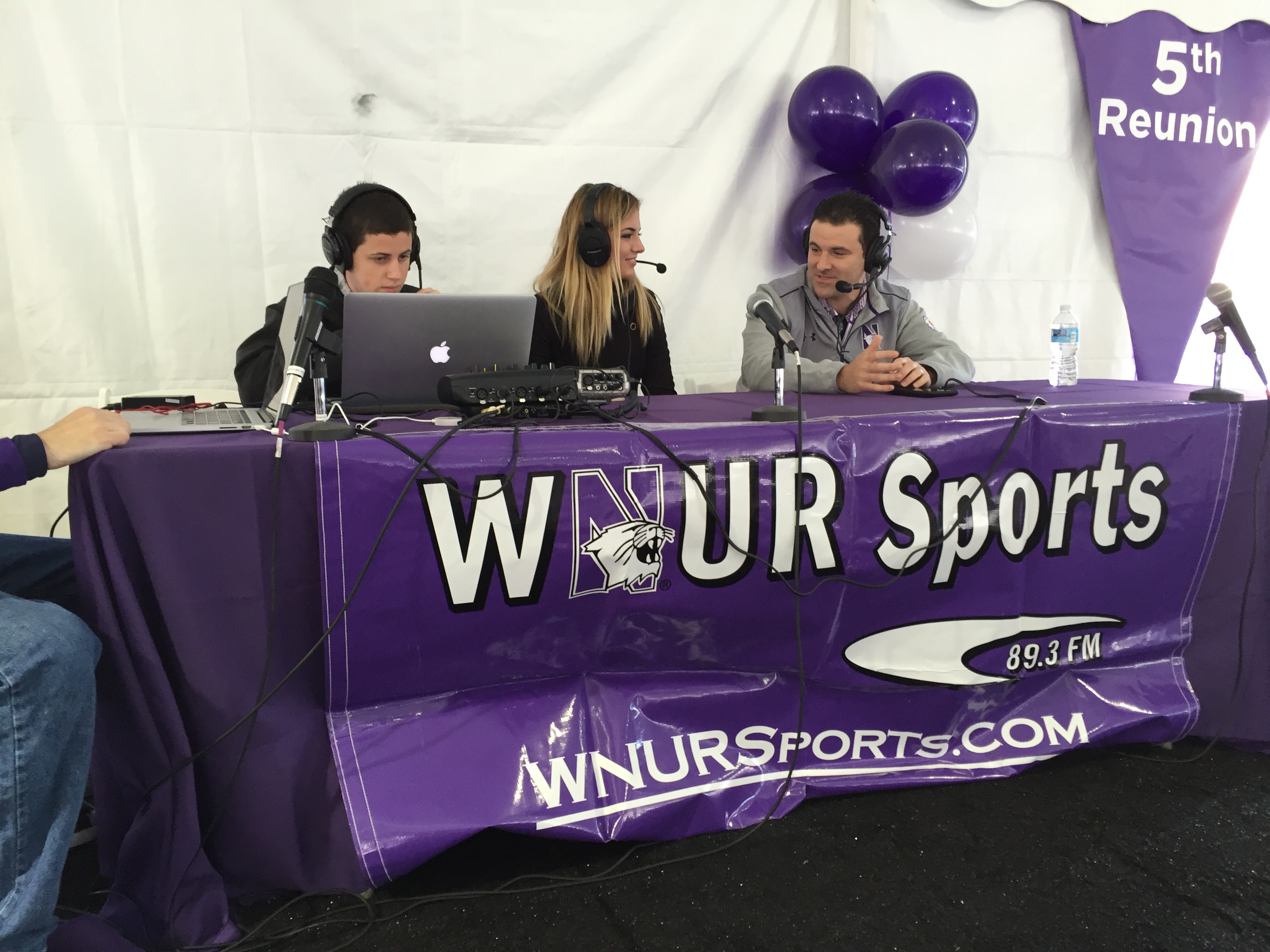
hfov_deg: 61.7
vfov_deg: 48.2
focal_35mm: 29
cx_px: 635
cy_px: 476
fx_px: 1064
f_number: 2.2
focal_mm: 4.15
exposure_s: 1/30
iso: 64
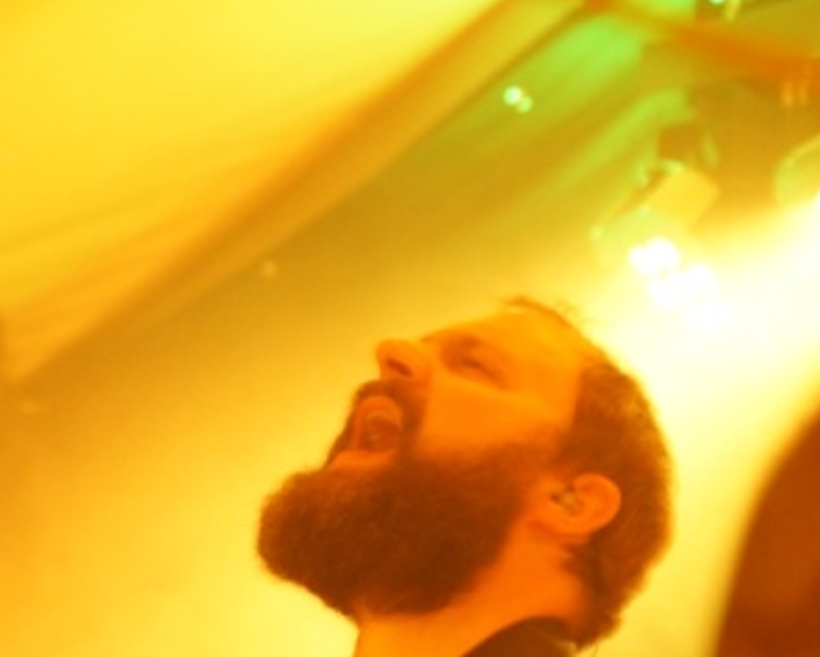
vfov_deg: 7.3
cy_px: 510
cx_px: 410
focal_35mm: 213
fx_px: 5171
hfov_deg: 9.1
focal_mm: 100
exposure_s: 1/8
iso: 3200
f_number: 5.6
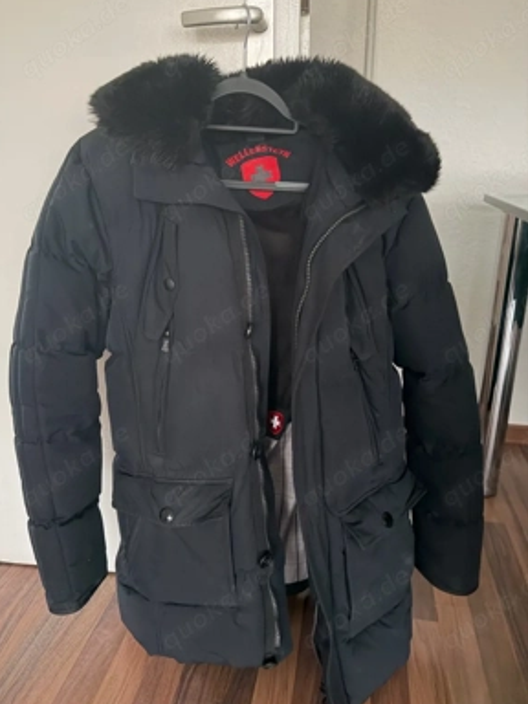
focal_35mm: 25
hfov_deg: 54.9
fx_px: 508
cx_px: 255
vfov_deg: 69.4
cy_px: 343
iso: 1600
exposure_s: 1/23
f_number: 1.78
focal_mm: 6.76
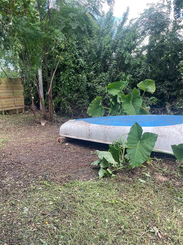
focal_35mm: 26
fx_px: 183
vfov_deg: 67.3
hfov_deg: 53.1
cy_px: 122
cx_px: 92
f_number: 1.6
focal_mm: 4.2
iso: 32
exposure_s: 1/321
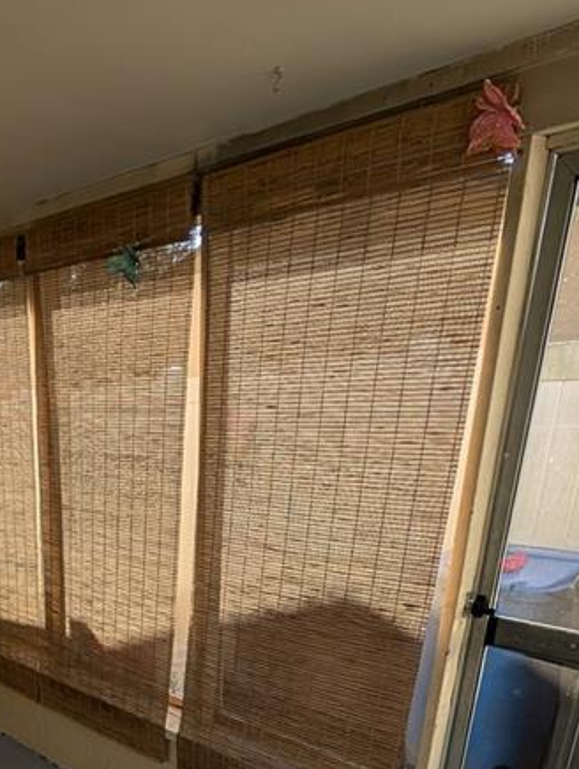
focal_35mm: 33
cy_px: 813
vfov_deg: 44.5
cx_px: 93
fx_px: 735
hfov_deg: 40.7
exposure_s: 1/514
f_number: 1.7
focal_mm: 2.02
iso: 50
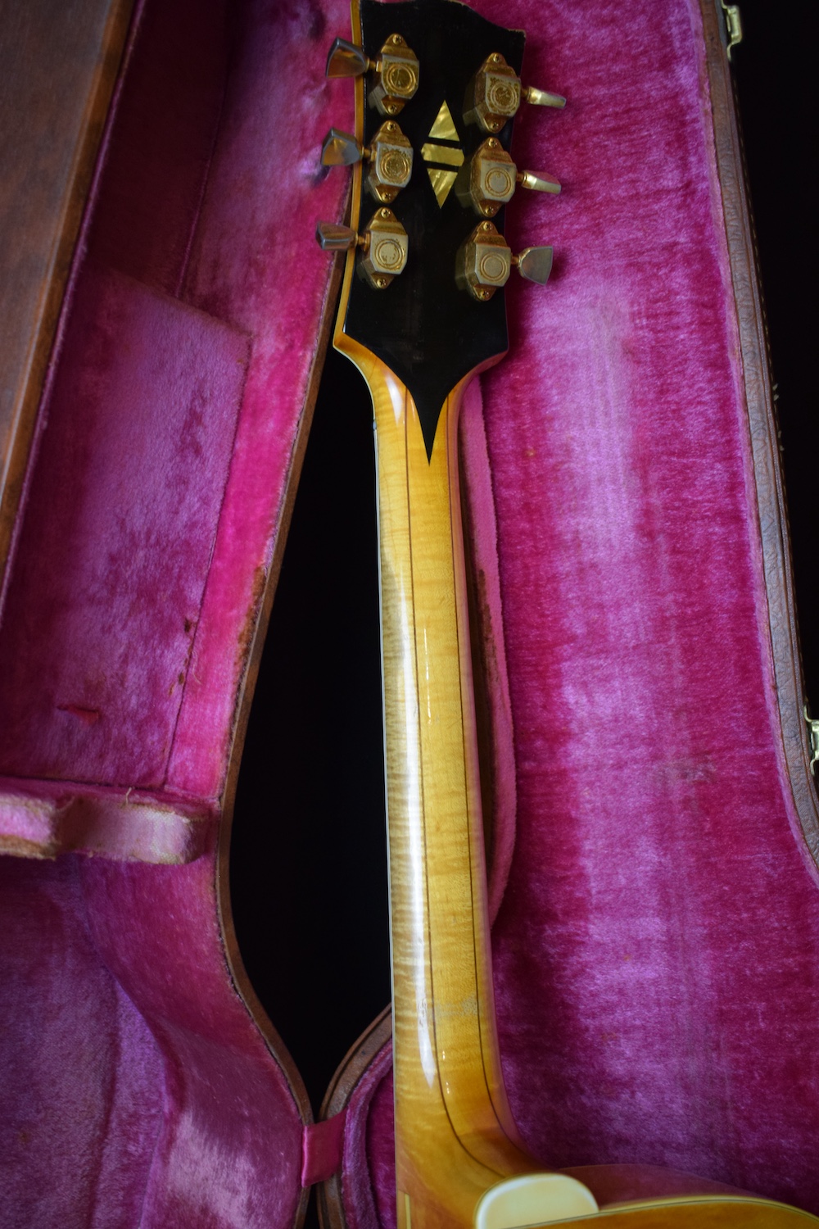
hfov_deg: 36.9
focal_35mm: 36
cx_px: 410
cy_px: 614
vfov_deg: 53.1
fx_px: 1228
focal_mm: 24
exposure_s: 1/60
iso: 1100
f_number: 4
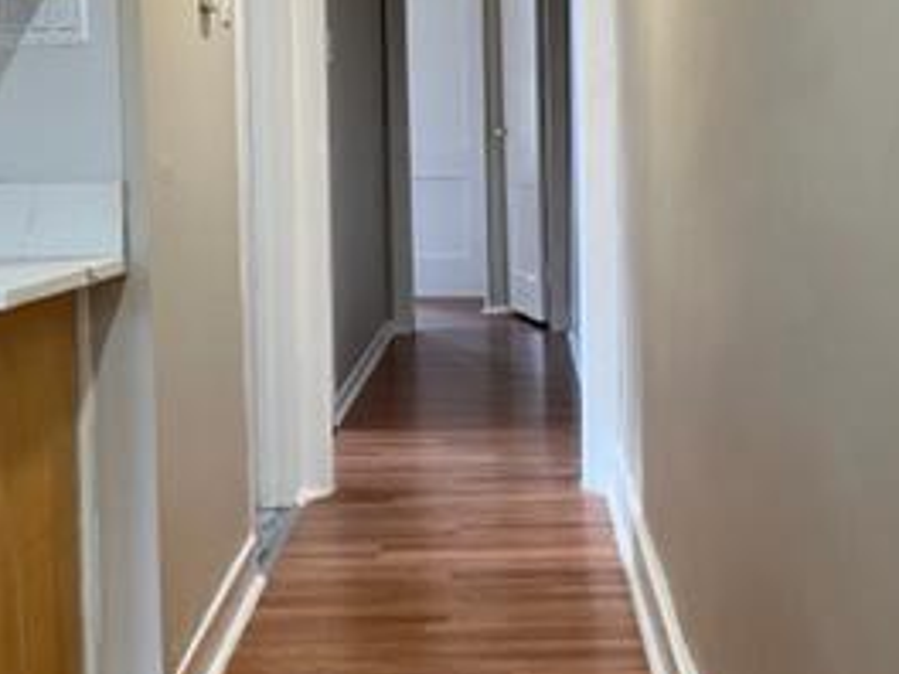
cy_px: 235
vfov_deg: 23.2
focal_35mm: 63
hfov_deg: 30.6
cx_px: 344
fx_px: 1636
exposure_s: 1/60
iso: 125
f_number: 1.6
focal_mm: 5.1
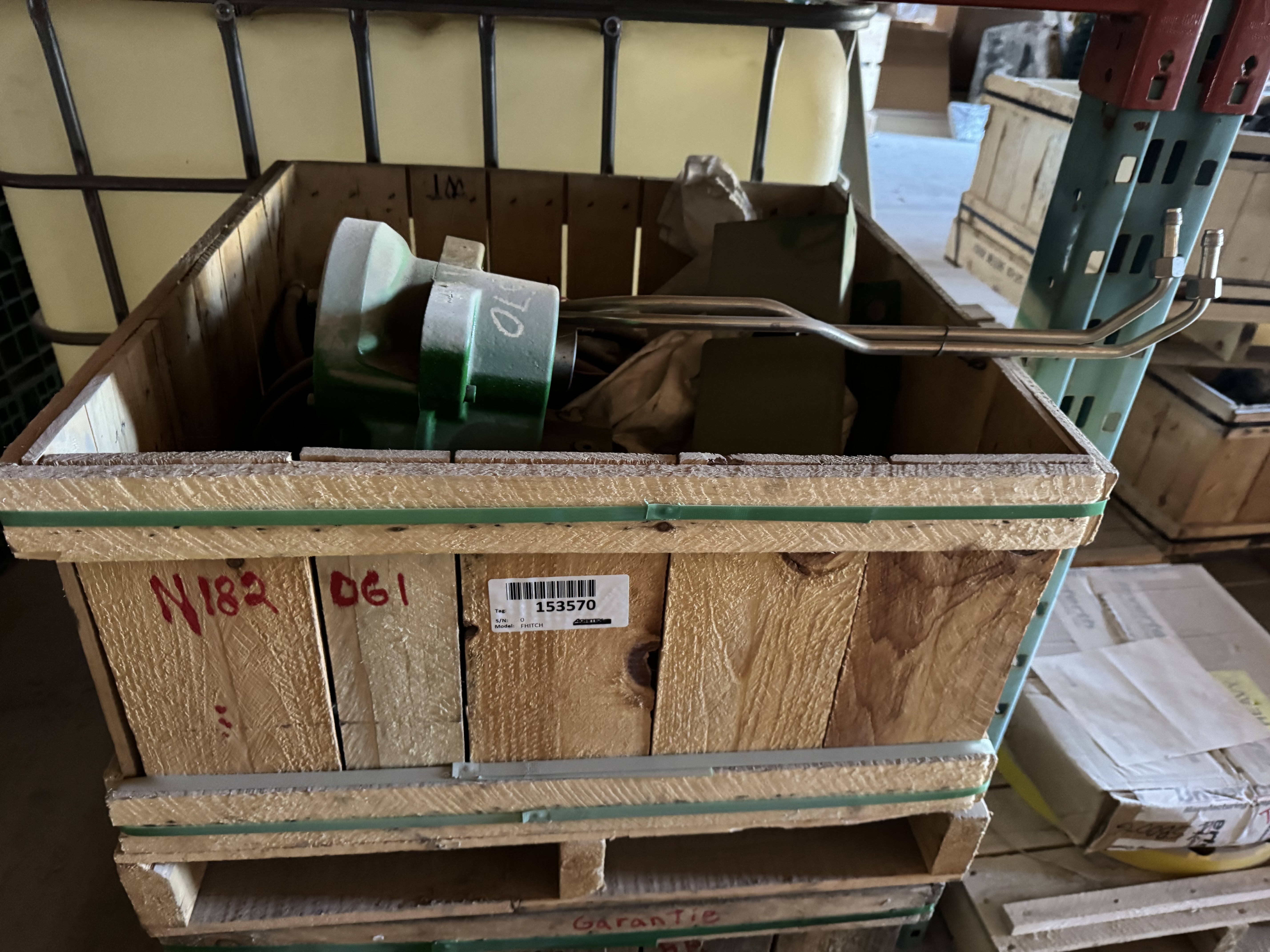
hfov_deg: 71.6
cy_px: 476
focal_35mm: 24
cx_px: 635
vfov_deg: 56.8
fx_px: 881
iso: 1000
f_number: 1.78
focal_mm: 6.76
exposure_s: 1/30
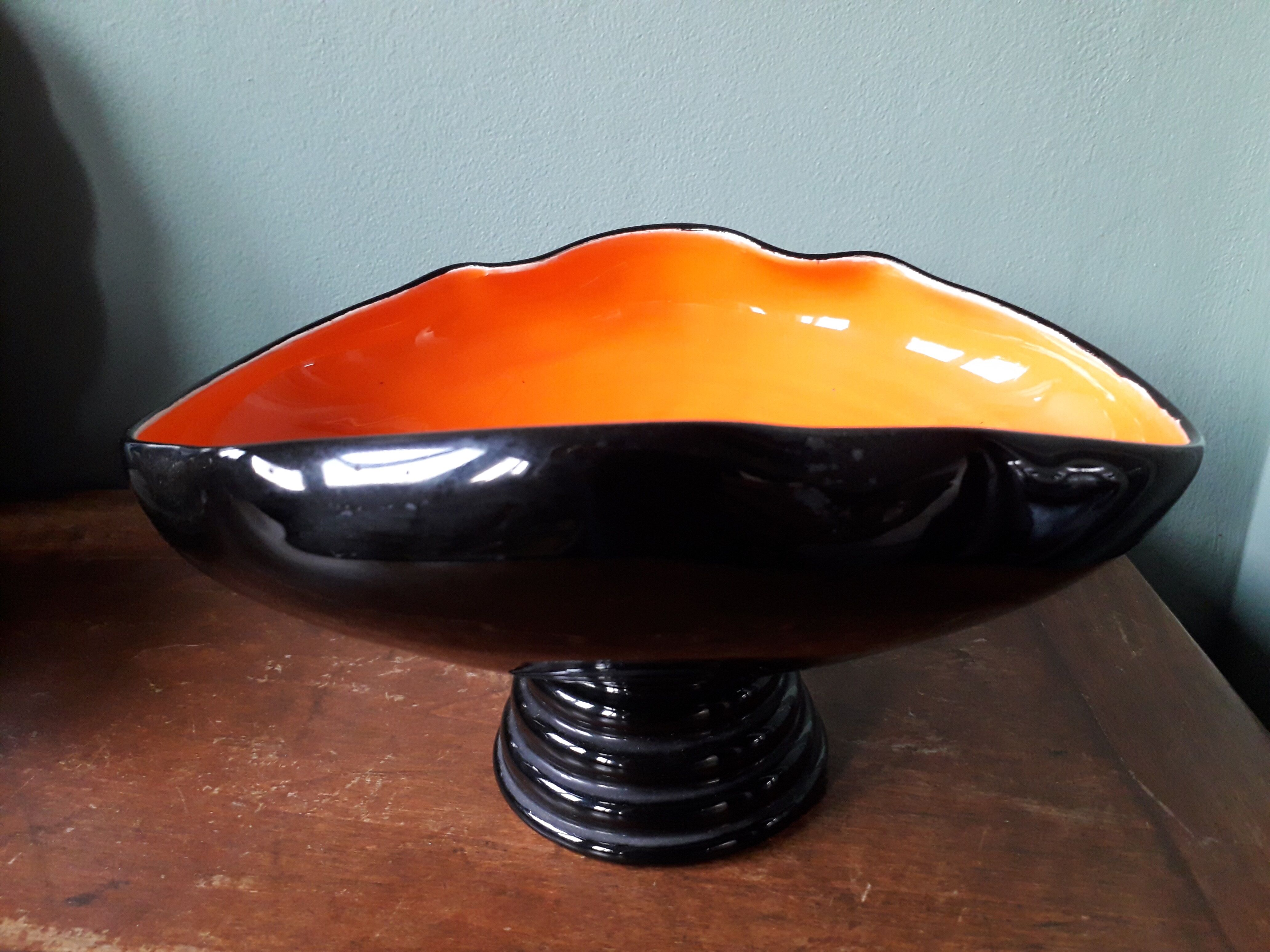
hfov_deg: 65.3
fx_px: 991
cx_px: 635
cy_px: 476
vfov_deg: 51.4
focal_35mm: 27
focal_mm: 3.6
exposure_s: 1/33
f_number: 1.9
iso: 200
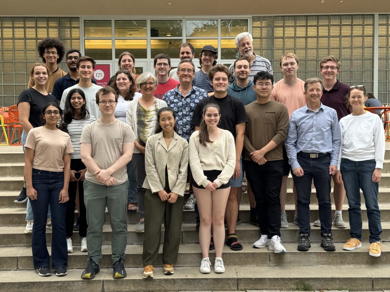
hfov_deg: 39.7
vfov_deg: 30.3
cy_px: 146
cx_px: 195
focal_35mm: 48
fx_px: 541
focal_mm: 6.76
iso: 64
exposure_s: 1/404
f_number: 1.78
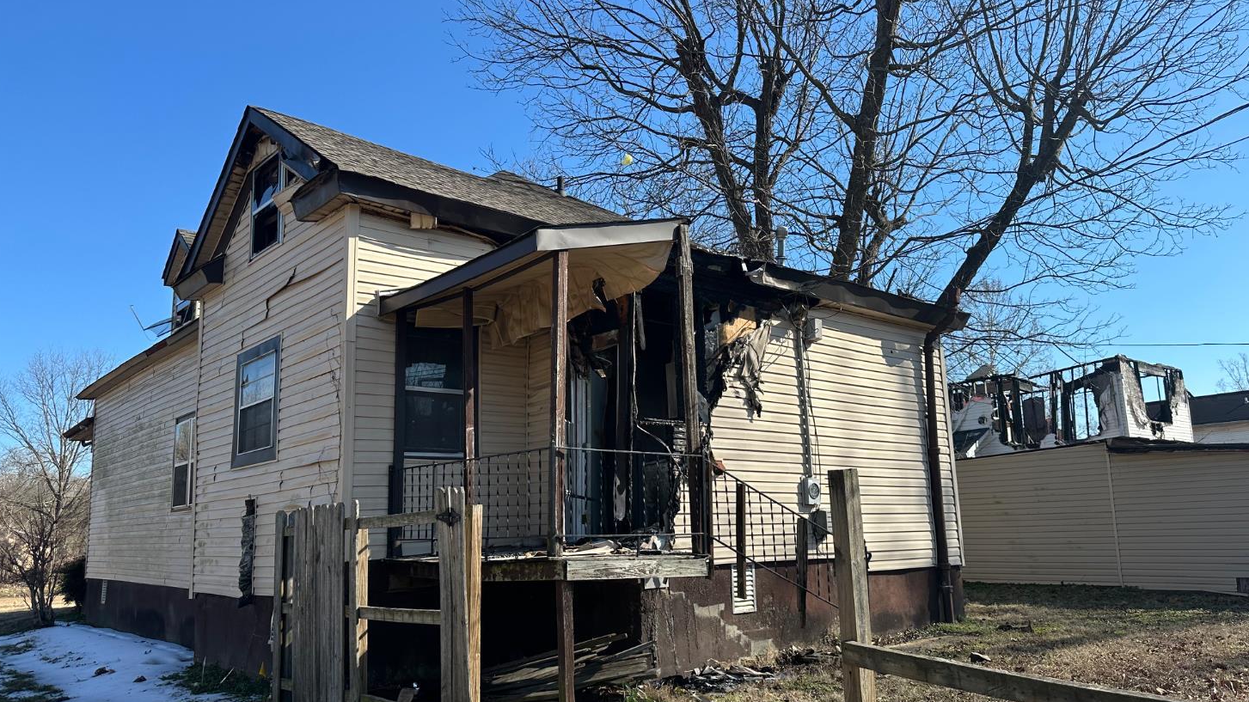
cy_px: 383
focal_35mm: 27
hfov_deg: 69.9
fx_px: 894
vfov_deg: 42.8
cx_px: 632
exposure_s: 1/2882
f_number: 1.78
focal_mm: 6.86
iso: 80
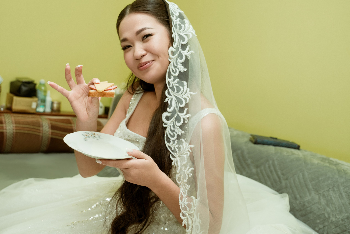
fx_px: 467
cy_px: 118
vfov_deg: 28.1
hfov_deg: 41.1
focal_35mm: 48
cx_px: 157
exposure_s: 1/160
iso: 640
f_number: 4.5
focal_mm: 36
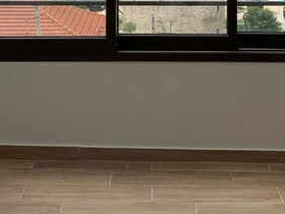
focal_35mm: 95
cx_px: 178
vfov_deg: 14.7
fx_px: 782
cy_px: -89
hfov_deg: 20.6
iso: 25
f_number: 1.8
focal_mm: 4.25
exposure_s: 1/1163
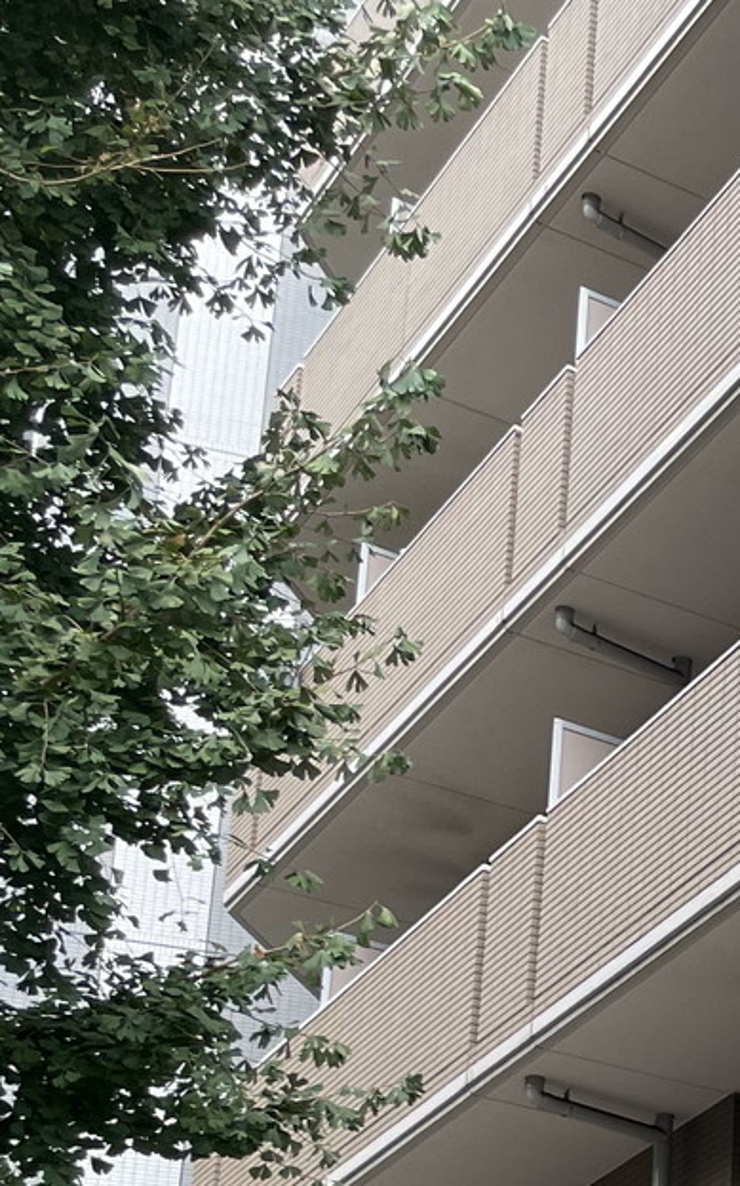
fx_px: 2745
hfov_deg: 13.6
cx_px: 1370
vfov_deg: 23.1
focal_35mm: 85
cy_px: 1249
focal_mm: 4.2
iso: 32
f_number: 1.6
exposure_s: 1/496
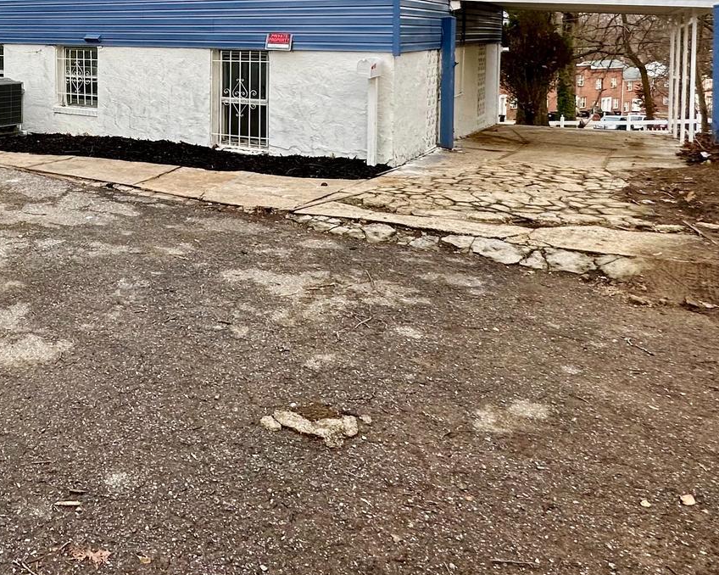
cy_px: 53
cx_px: 99
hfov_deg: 49.5
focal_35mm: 33
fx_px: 702
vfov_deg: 41.0
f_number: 2.2
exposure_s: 1/99
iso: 50
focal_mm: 2.22
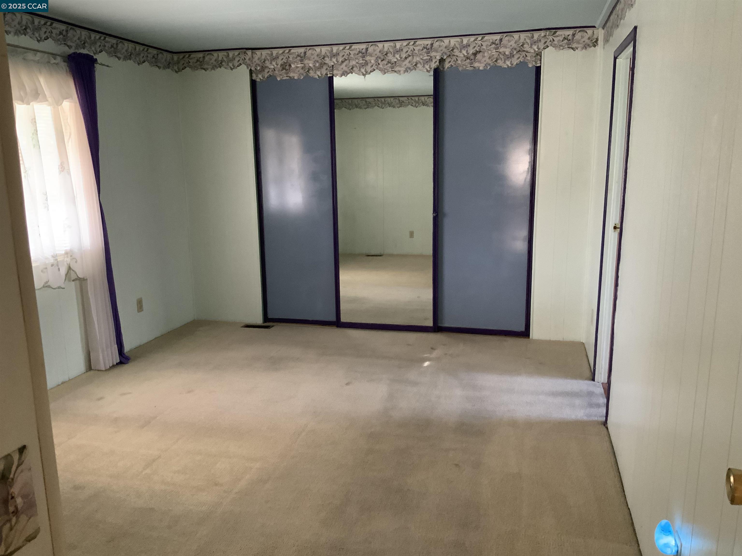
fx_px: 622
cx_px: 371
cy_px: 278
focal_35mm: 29
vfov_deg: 48.2
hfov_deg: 61.7
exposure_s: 1/40
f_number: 1.8
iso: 250
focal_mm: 3
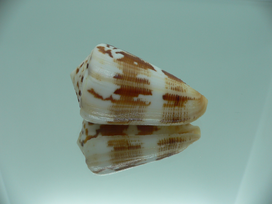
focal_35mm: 35
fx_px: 275
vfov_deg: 40.7
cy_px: 102
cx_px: 136
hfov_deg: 52.6
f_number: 2.8
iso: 80
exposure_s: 1/80
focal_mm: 4.6
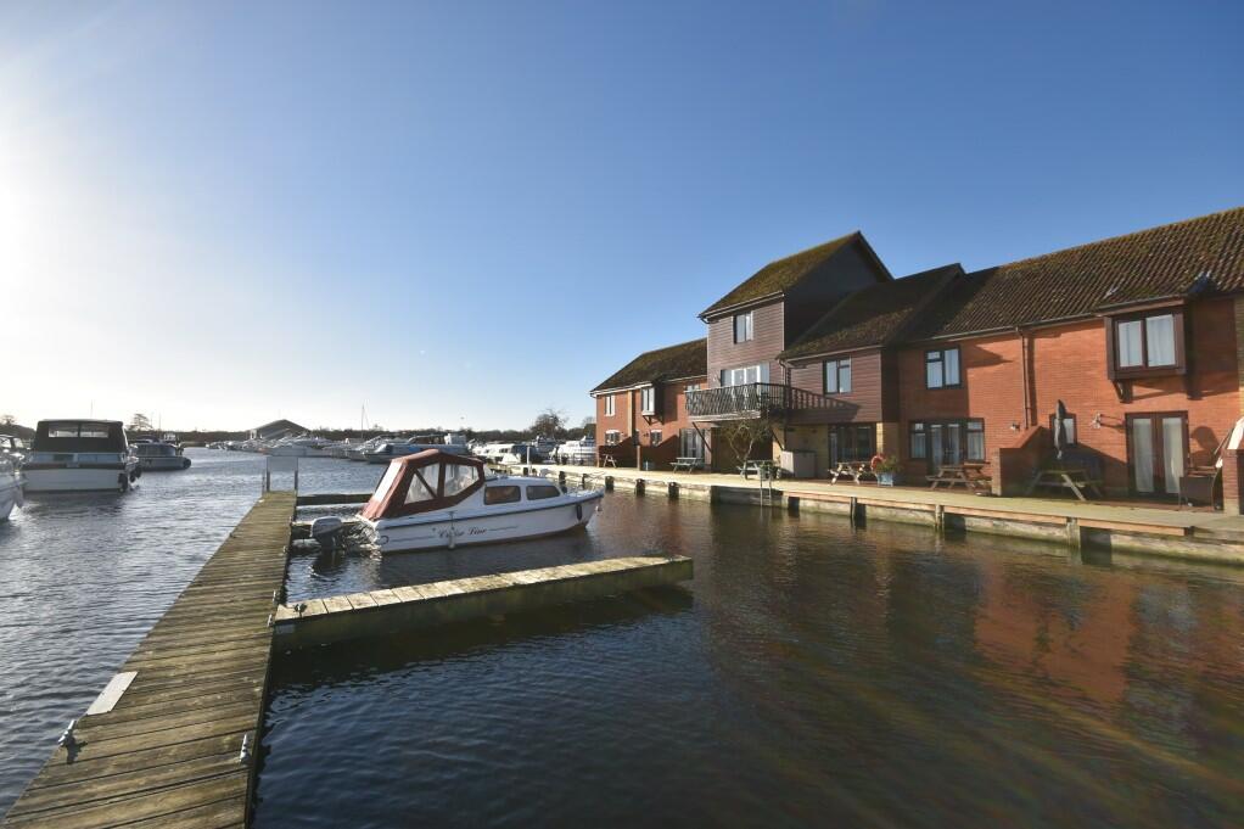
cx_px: 622
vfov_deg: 77.3
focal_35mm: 15
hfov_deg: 100.4
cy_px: 414
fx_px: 518
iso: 100
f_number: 9
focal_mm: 10
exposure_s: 1/200
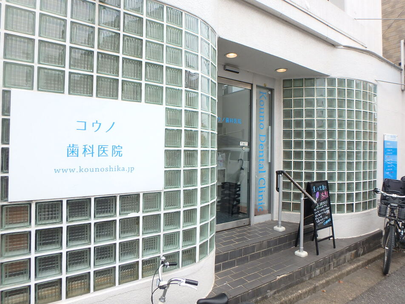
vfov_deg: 63.4
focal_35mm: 21
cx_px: 202
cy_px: 152
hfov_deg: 79.0
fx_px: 246
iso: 125
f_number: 3.5
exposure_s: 1/320
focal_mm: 3.7
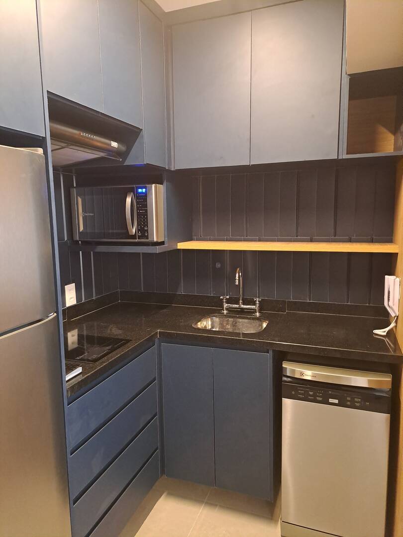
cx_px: 202
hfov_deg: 54.9
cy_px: 268
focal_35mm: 25
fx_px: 388
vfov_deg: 69.4
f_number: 1.8
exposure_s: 1/20
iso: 400
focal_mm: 4.65
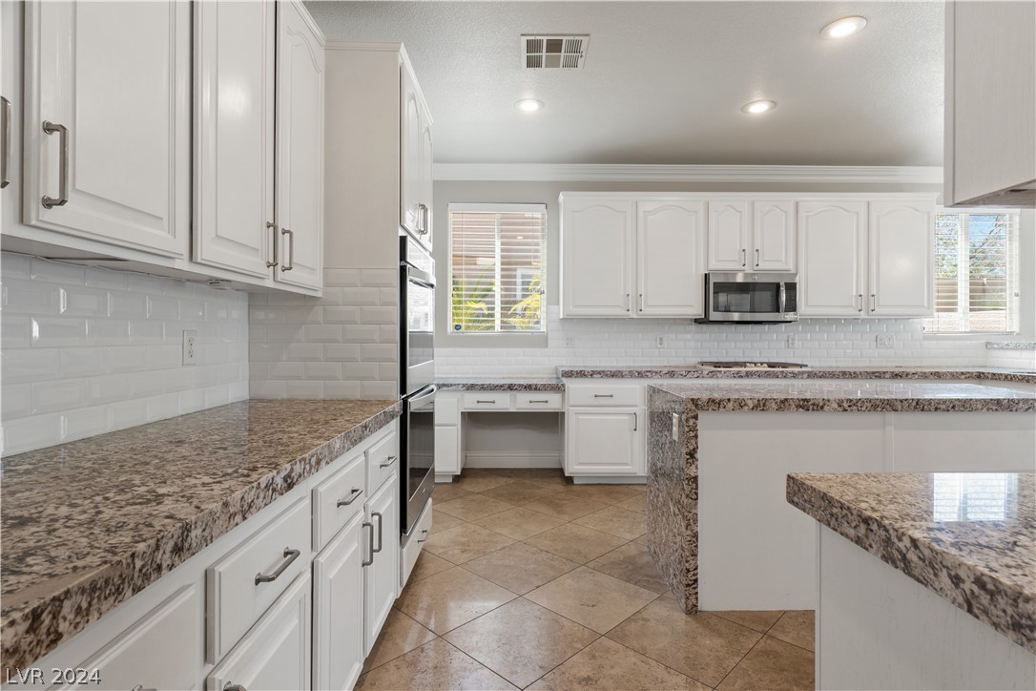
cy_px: 346
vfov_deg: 67.4
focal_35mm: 18
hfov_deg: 90.0
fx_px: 518
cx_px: 518
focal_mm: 12
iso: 100
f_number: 8
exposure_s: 2.5
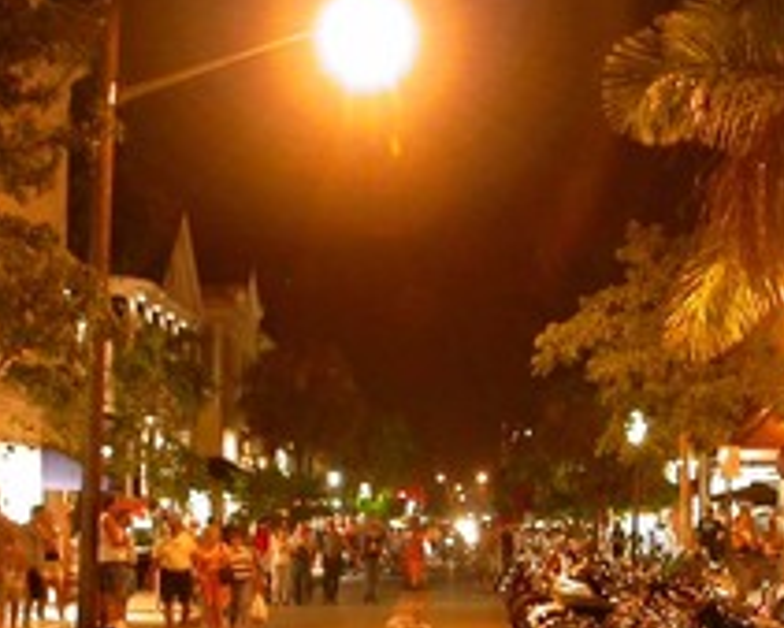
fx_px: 1880
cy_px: 533
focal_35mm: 81
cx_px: 435
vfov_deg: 18.7
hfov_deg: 23.5
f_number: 2.6
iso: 213
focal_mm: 7.85
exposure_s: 1/3.3
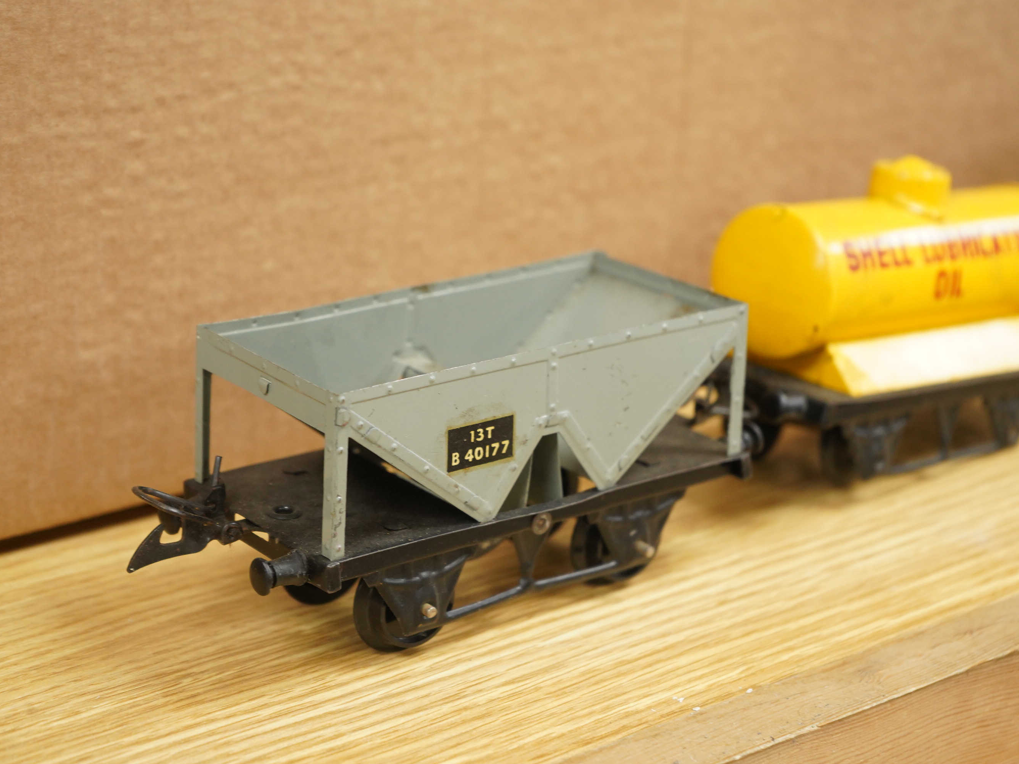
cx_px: 511
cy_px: 382
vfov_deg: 19.4
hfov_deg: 25.7
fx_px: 2237
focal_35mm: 76
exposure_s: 1/100
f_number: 5.6
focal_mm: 70
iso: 2500
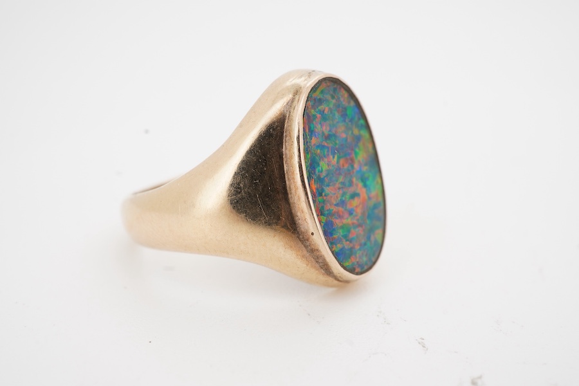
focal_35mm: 45
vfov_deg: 29.9
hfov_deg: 43.6
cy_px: 193
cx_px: 290
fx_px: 724
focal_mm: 30
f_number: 22
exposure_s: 1/125
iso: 250
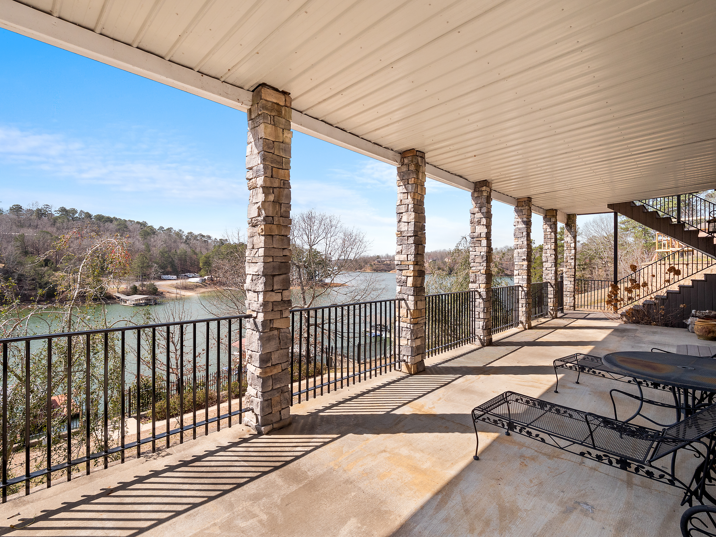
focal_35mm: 16
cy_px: 268
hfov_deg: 94.5
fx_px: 331
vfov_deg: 78.1
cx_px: 358
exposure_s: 1/400
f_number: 5.6
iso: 200
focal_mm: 8
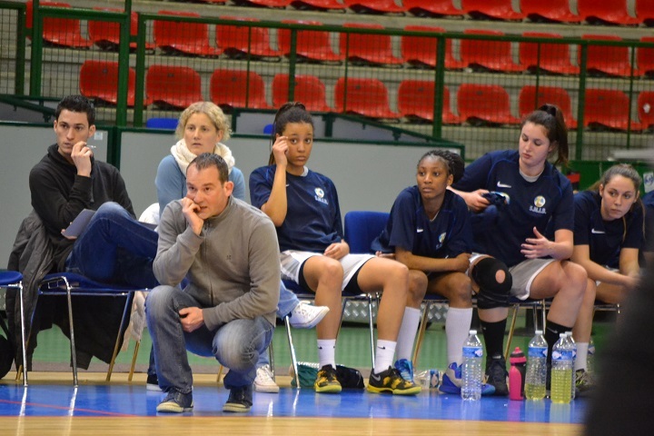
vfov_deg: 4.6
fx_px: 5450
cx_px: 327
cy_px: 218
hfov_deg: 6.9
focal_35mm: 300
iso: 3200
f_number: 5.6
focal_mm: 200
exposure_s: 1/80
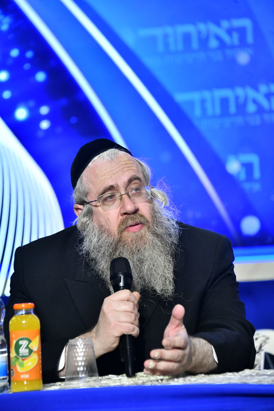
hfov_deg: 8.6
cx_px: 137
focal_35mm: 160
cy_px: 206
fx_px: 1827
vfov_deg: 12.8
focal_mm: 160
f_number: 5.6
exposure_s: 1/100
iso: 2000
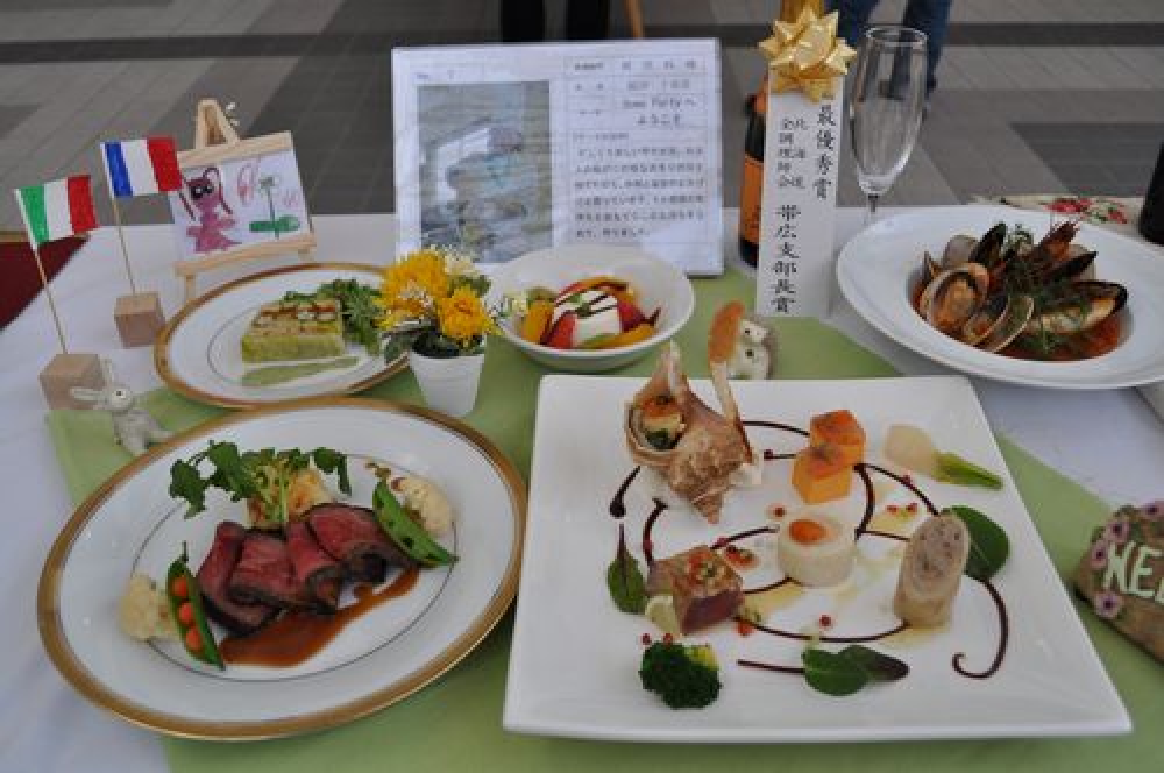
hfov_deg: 57.3
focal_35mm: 33
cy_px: 386
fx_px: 1066
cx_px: 582
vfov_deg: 39.9
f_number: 5.6
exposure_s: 1/125
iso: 200
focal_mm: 22
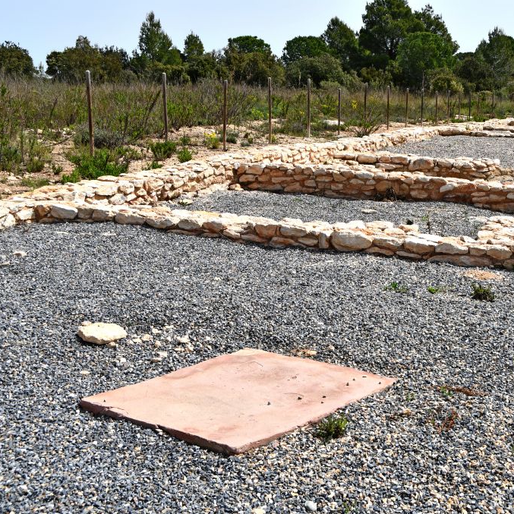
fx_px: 907
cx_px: 374
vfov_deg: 31.6
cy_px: 257
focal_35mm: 54
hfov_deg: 31.2
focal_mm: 28
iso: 100
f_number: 9
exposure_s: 1/320
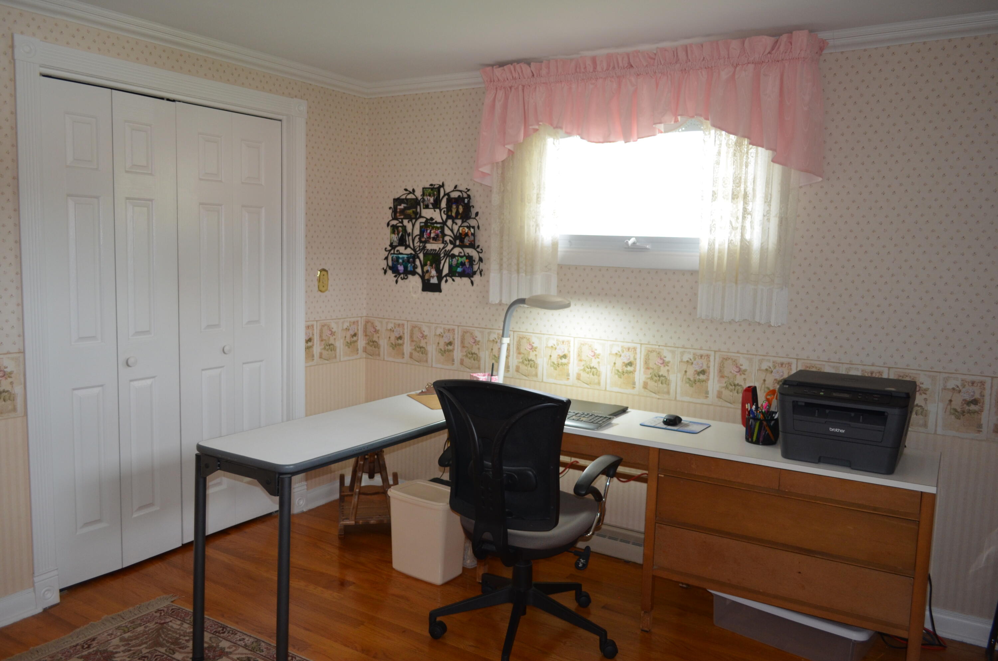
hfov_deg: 67.5
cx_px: 499
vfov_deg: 47.7
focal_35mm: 27
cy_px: 330
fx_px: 747
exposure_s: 1/60
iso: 560
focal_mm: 18
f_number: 3.5
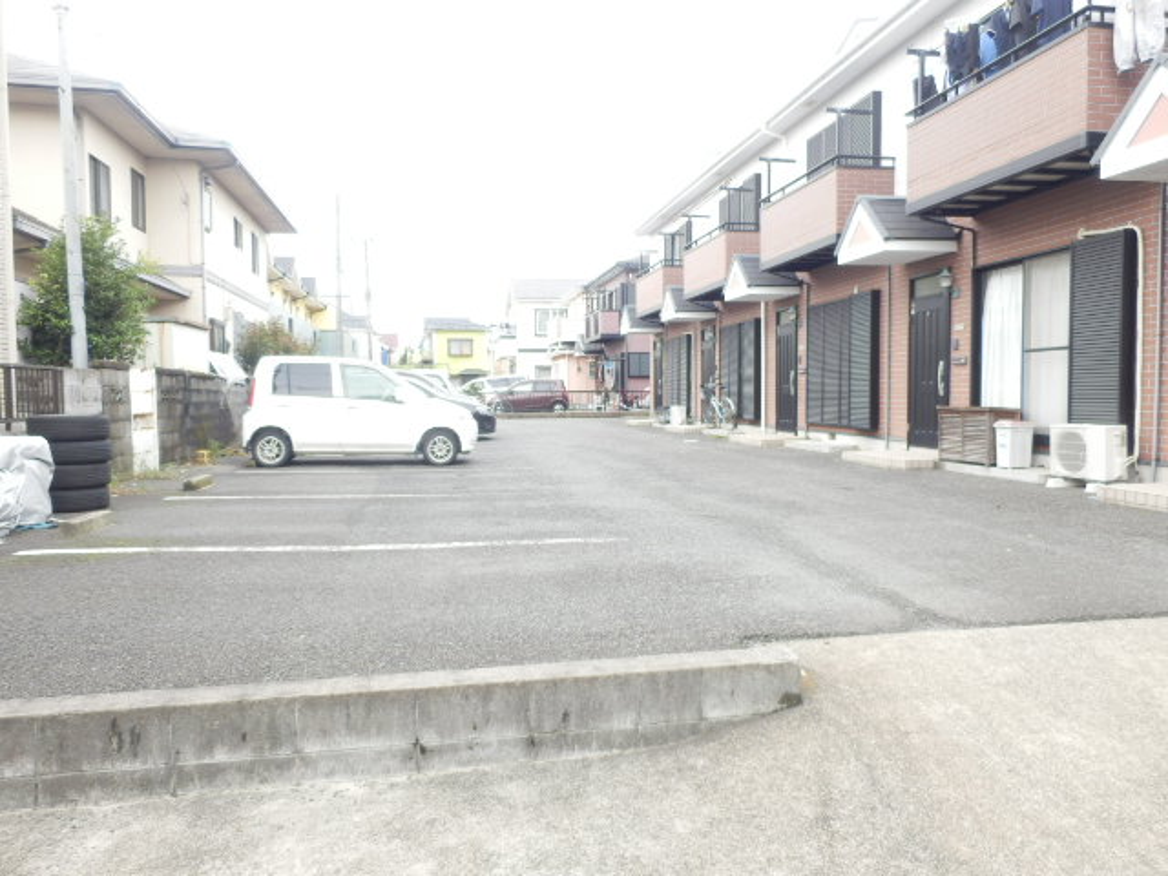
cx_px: 584
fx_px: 810
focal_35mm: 24
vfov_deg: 56.8
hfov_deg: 71.6
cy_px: 438
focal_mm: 4.2
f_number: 3
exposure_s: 1/125
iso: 80
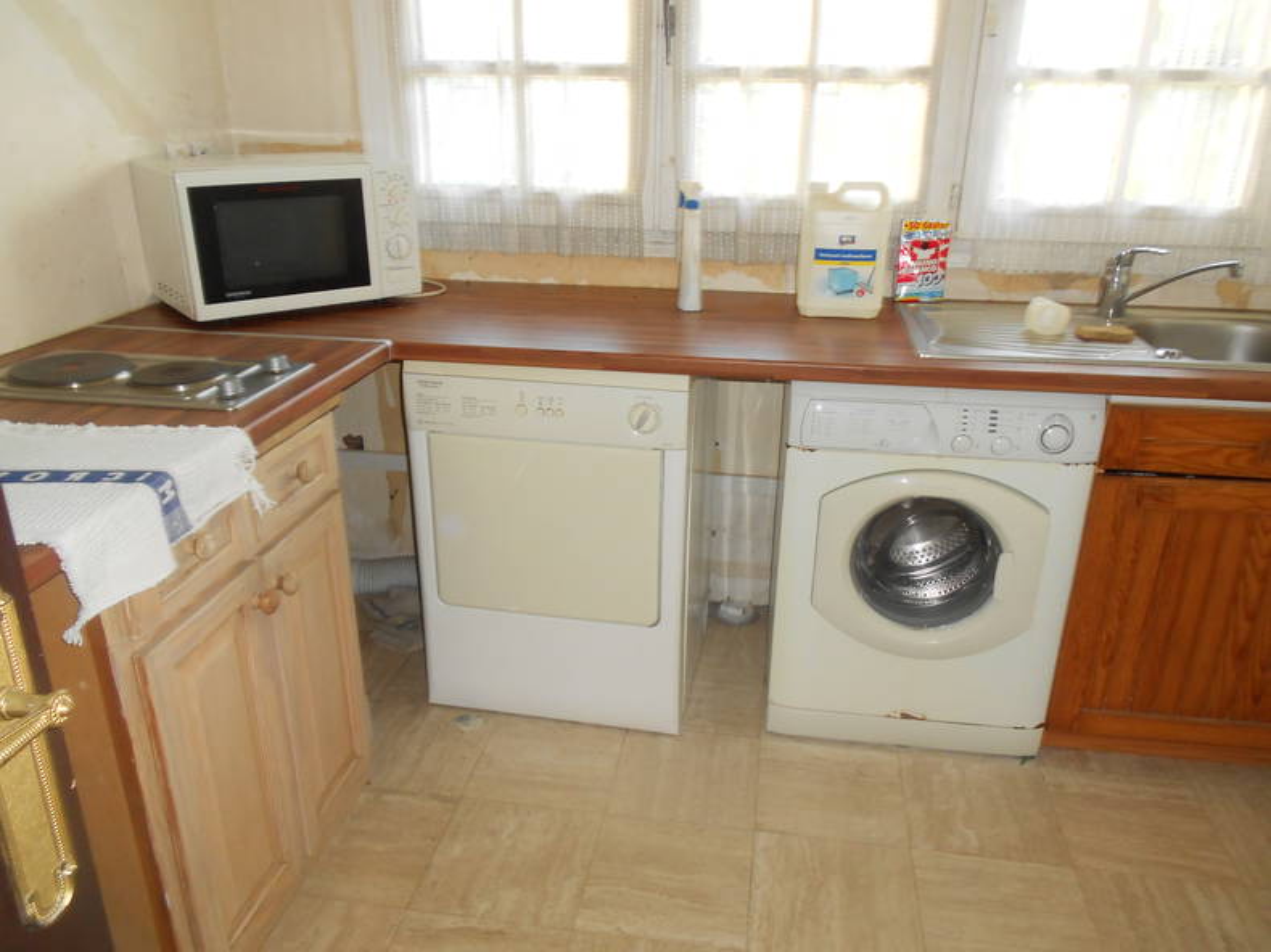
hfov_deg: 67.3
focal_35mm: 26
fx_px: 954
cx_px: 636
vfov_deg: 53.0
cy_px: 476
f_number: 3.2
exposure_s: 1/25
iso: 200
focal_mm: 4.6
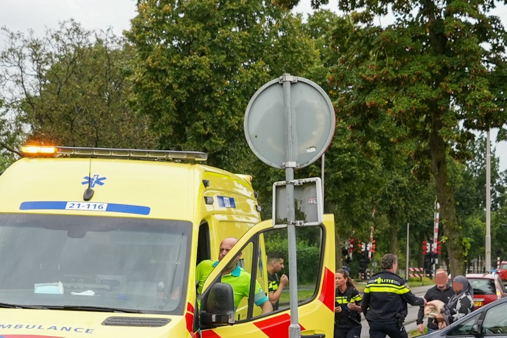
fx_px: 1268
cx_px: 357
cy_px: 298
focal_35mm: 90
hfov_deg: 22.5
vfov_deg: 15.0
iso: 500
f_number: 5.6
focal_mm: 38
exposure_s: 1/250
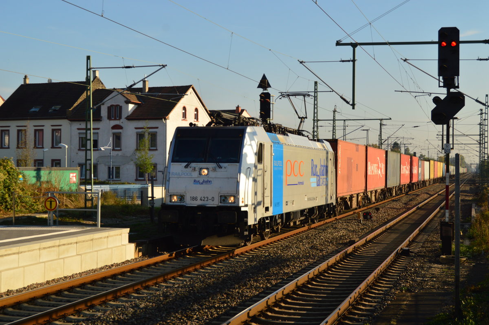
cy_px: 162
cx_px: 244
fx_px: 936
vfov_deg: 19.7
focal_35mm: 69
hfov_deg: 29.3
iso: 200
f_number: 8
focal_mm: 46
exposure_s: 1/500
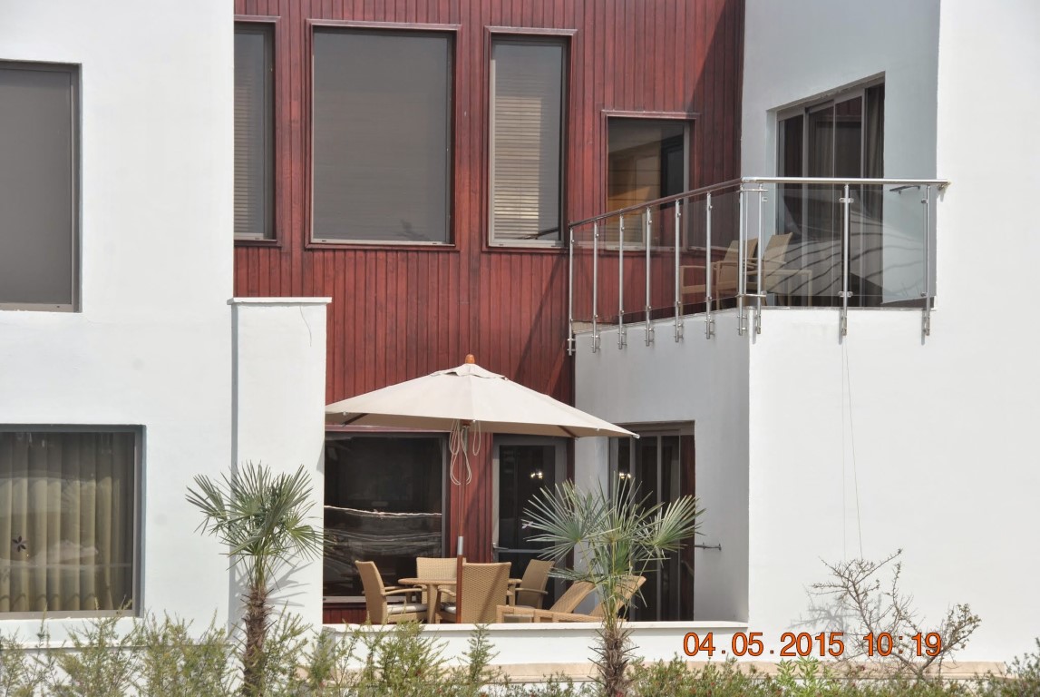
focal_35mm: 123
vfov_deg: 11.2
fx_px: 3558
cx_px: 520
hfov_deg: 16.6
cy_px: 348
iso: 100
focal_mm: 82
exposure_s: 1/200
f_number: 9
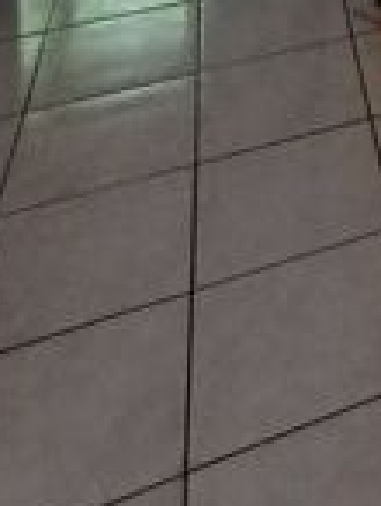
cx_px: 731
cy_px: -471
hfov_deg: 16.7
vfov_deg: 18.9
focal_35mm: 70
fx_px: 1024
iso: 200
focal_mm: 1.64
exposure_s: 1/50
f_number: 2.2
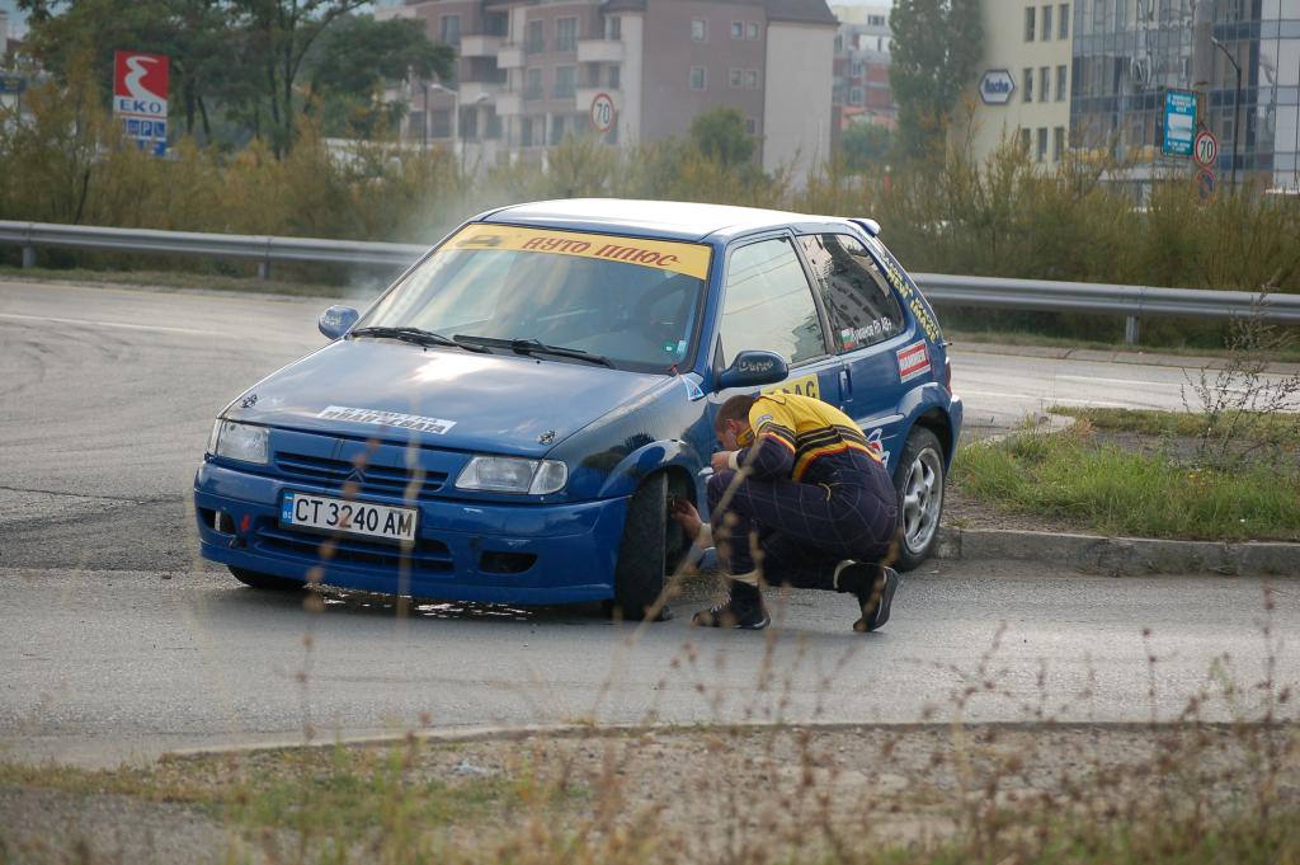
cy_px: 432
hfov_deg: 18.9
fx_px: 3897
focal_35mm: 108
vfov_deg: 12.7
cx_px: 650
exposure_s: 1/1000
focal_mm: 72
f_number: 4.2
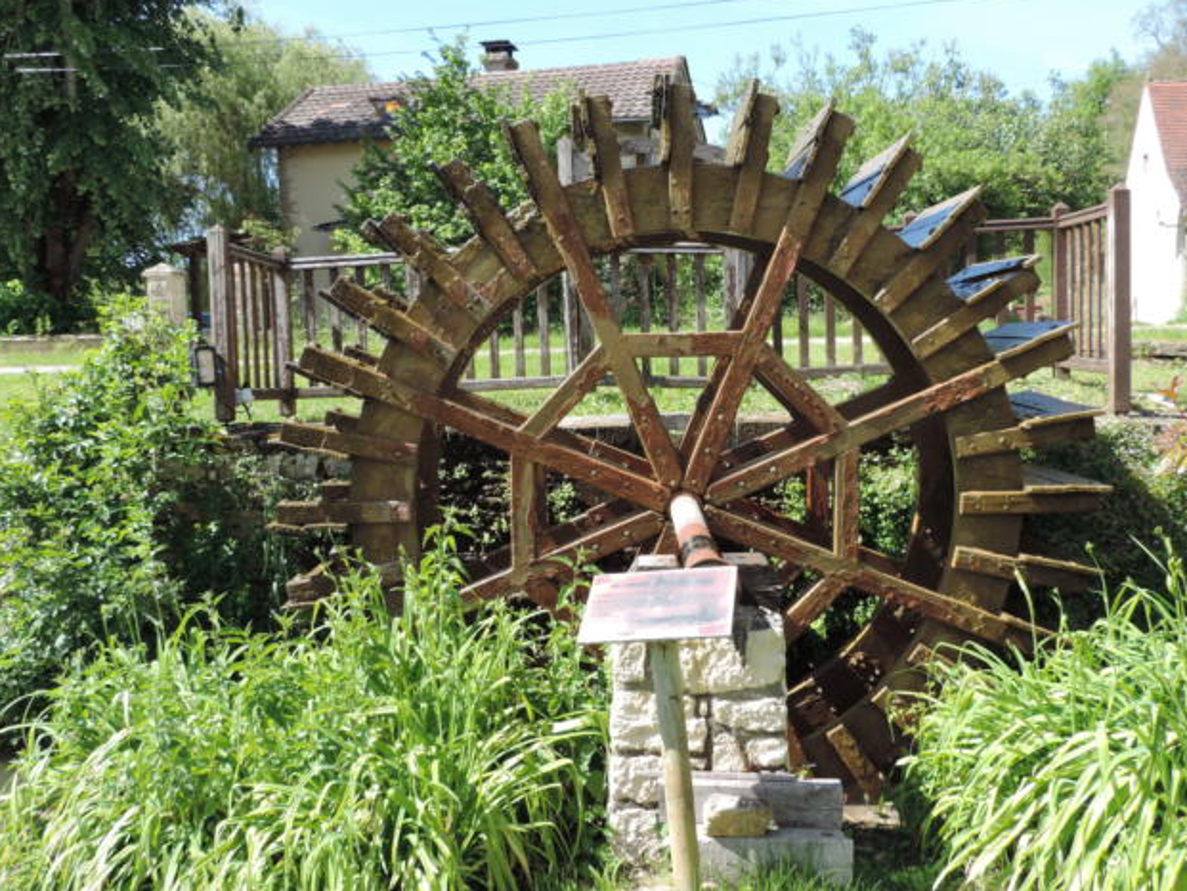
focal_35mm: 34
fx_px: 1166
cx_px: 589
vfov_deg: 41.8
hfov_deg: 53.9
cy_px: 449
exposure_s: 1/320
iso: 80
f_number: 3.2
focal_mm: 5.8
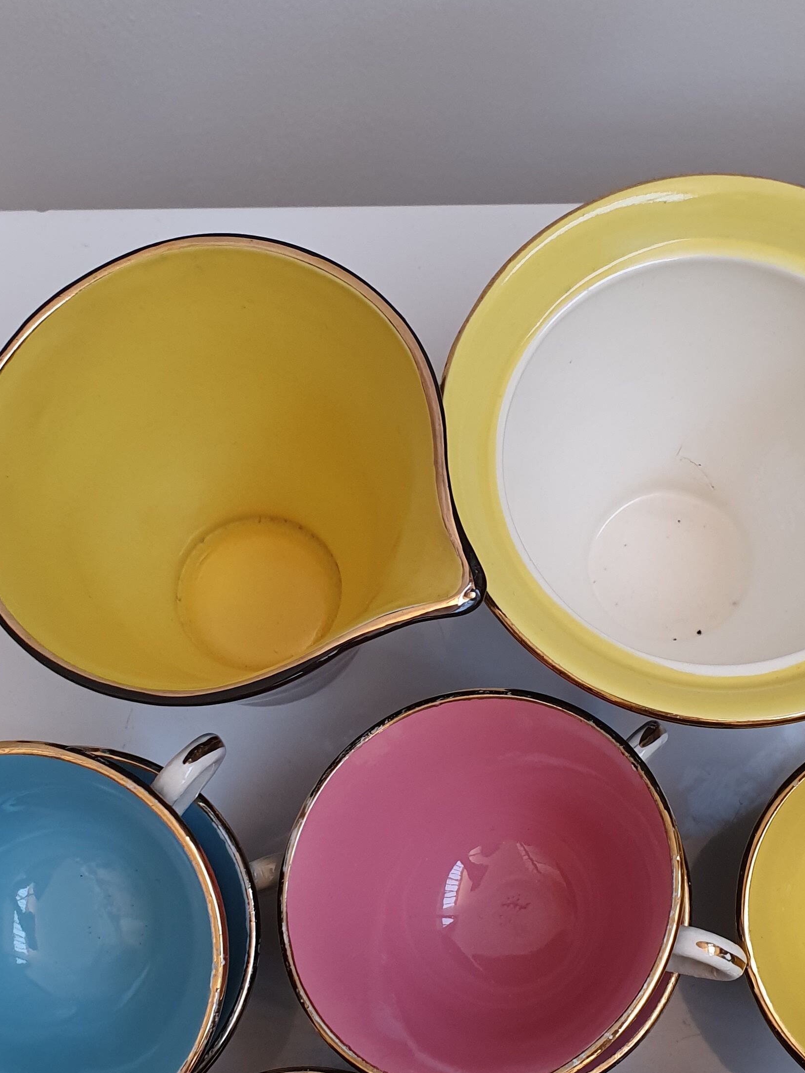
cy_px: 726
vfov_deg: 39.1
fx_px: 1488
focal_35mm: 48
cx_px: 489
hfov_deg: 30.2
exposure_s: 1/100
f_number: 2.4
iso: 125
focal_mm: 4.32
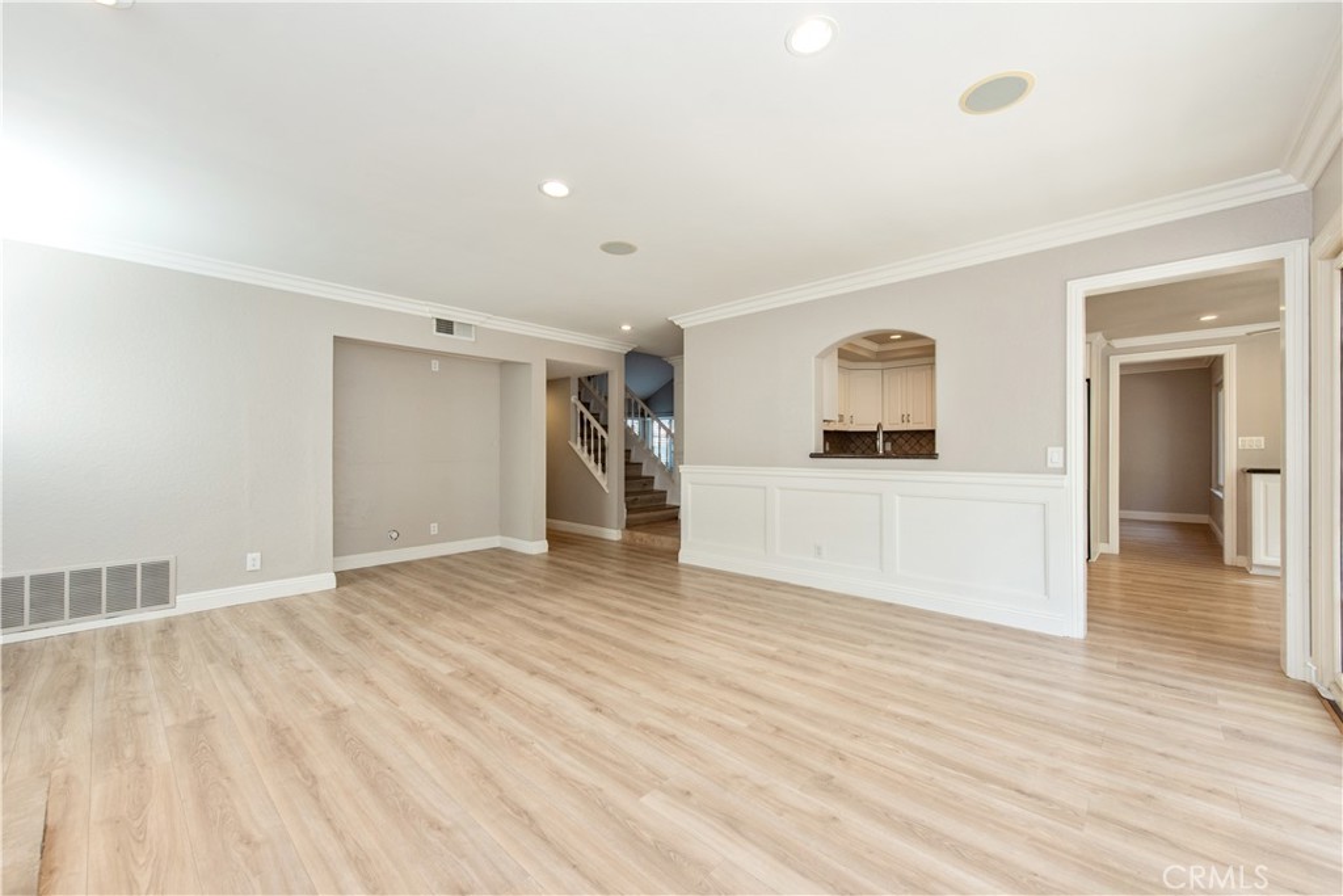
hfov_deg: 104.2
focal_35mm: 14
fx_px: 522
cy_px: 448
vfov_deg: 81.2
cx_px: 672
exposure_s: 1/125
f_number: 5.6
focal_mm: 14
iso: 560
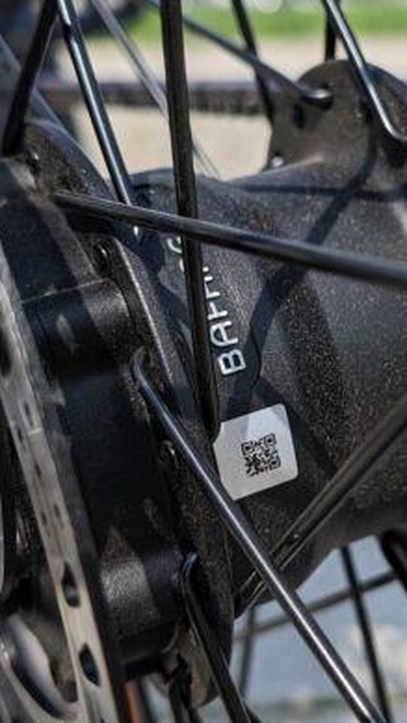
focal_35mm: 69
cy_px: 332
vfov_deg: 30.5
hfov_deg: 17.3
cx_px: 351
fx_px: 1323
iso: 20
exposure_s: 1/735
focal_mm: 6.9
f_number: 1.68
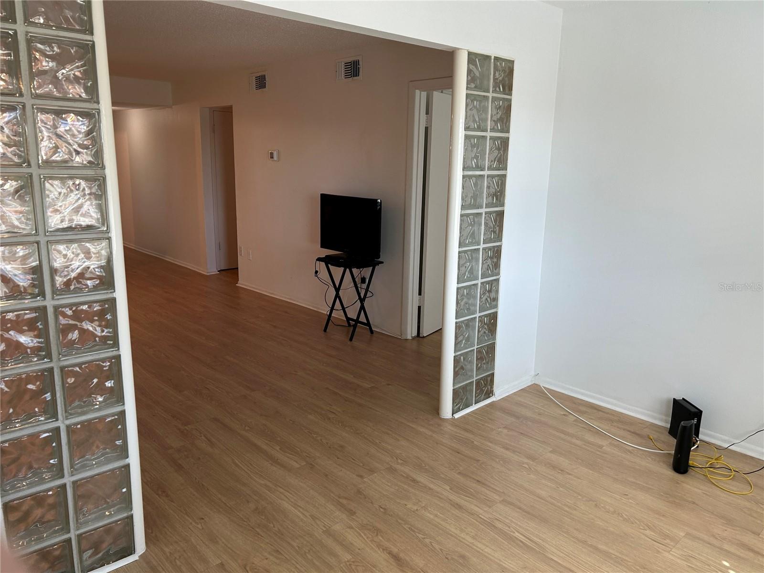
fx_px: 574
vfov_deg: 53.1
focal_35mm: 26
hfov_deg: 67.3
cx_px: 382
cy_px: 286
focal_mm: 5.7
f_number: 1.5
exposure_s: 1/120
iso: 80
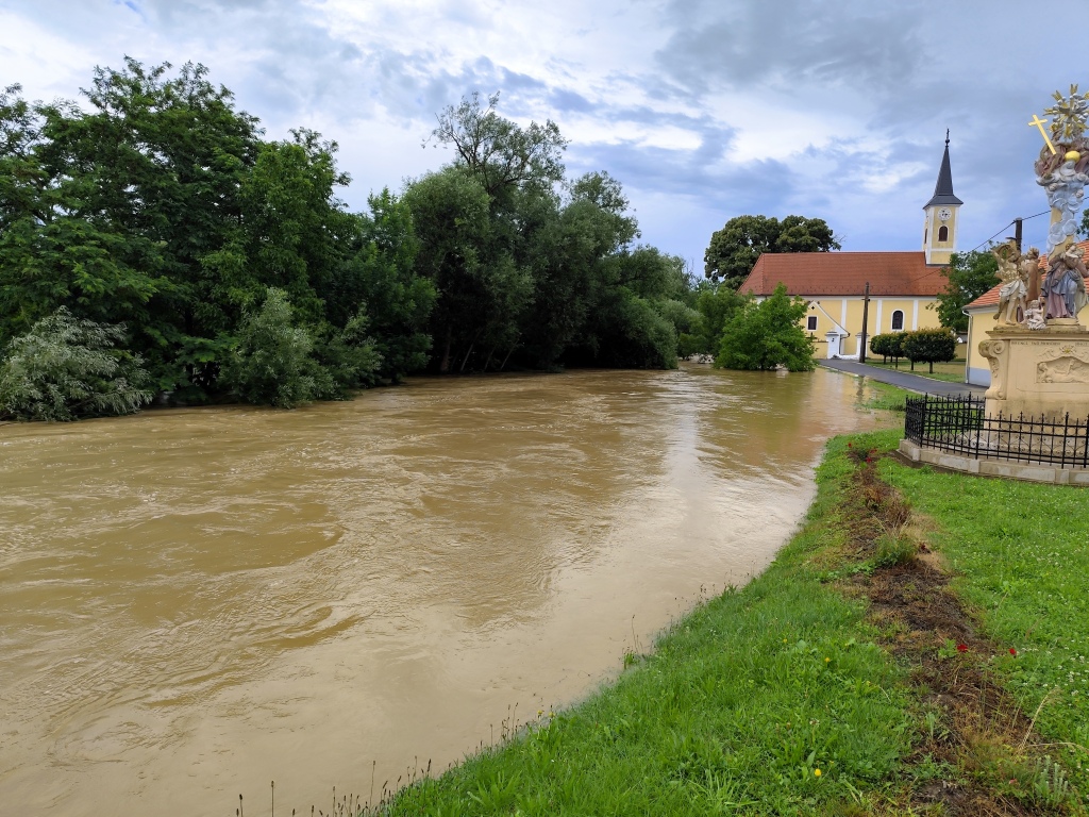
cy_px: 408
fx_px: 724
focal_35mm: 23
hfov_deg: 73.9
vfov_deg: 58.9
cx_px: 544
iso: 50
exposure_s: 1/886
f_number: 1.65
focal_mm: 6.14
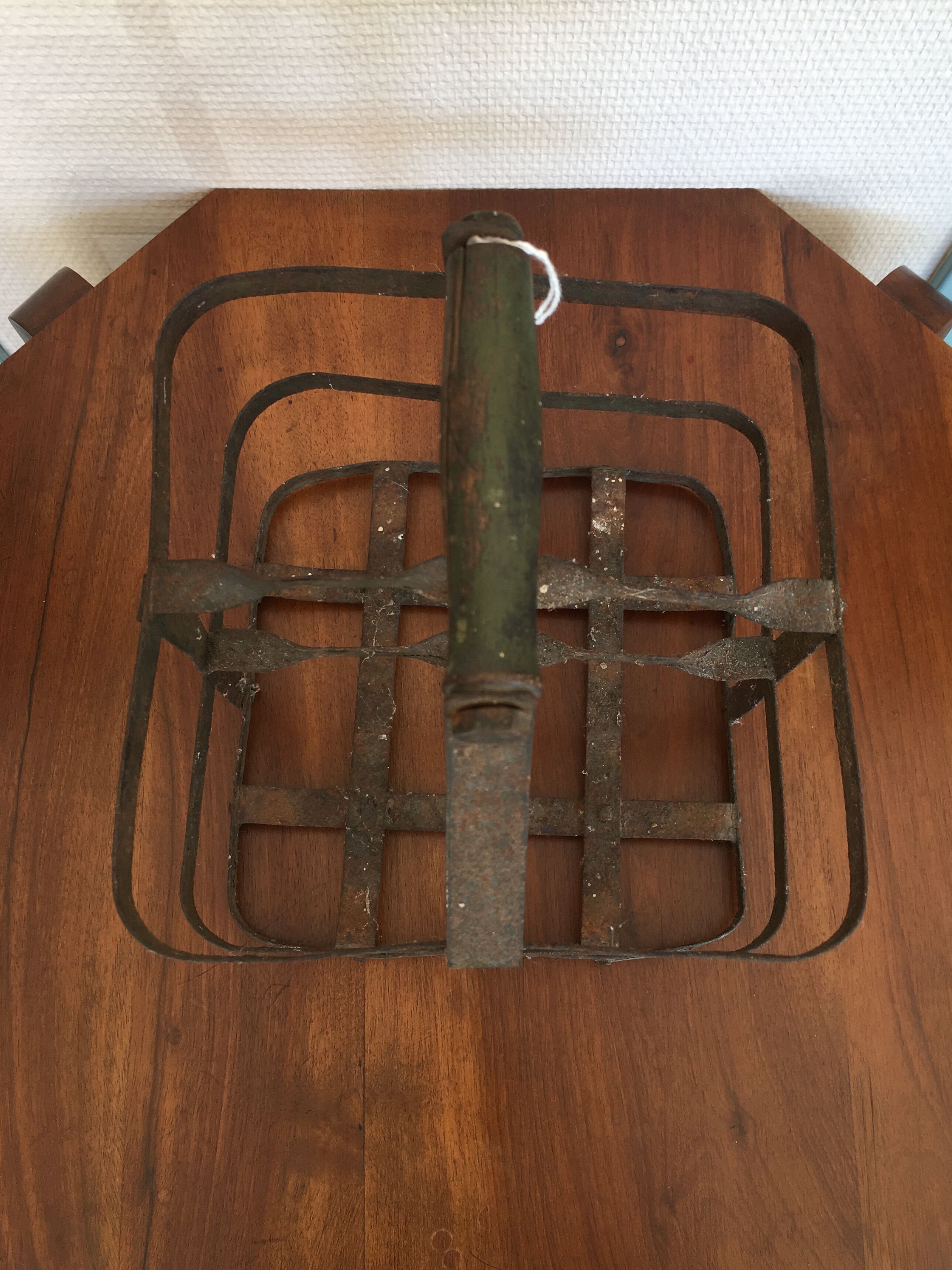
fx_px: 1247
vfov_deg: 53.9
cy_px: 568
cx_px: 523
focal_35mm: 34
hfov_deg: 41.7
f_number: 2.2
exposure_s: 1/50
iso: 25
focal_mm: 4.15
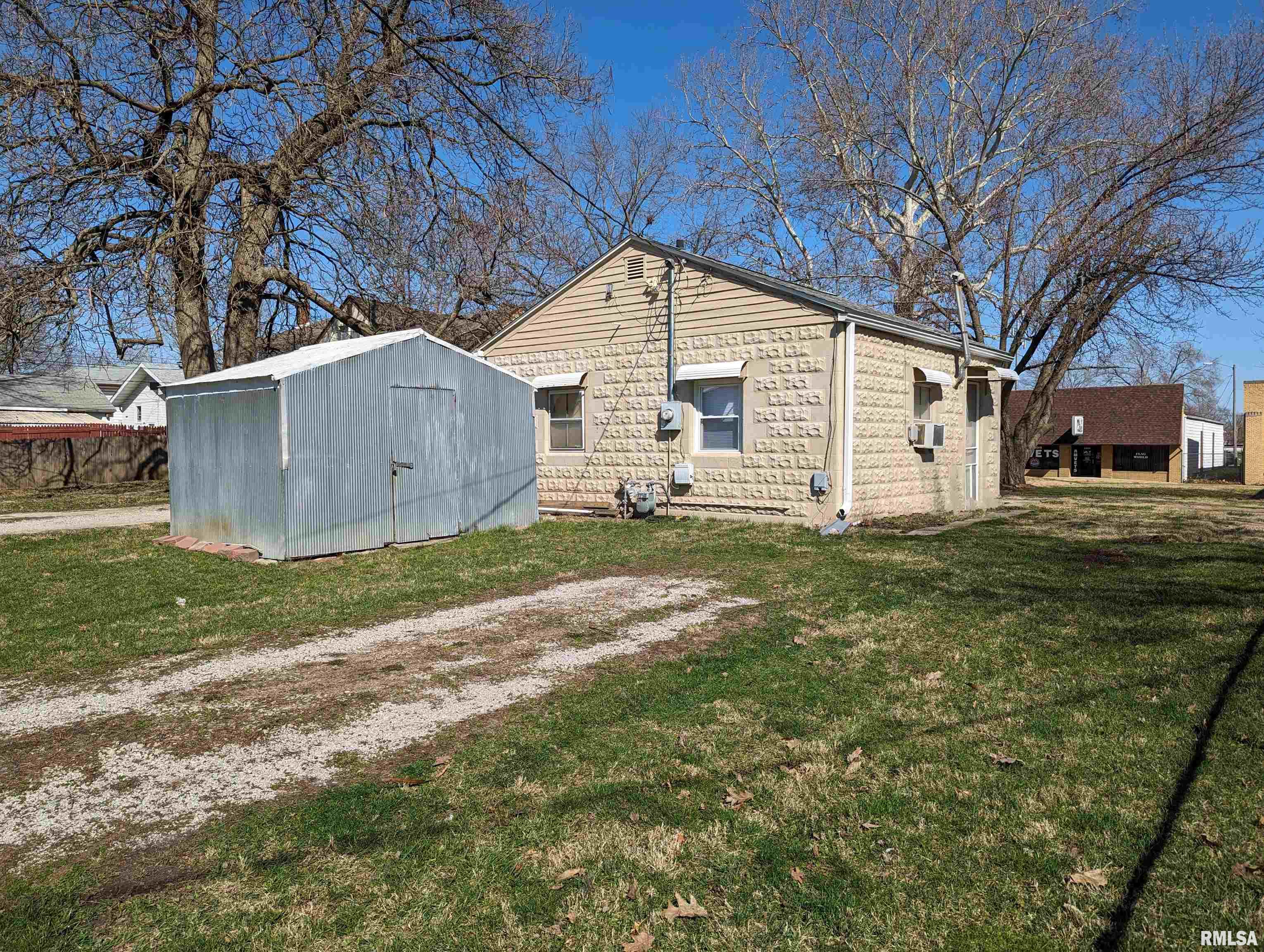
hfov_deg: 71.5
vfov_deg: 56.9
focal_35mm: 24
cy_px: 476
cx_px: 632
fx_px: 878
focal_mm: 6.81
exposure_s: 1/2899
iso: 40
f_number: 1.85
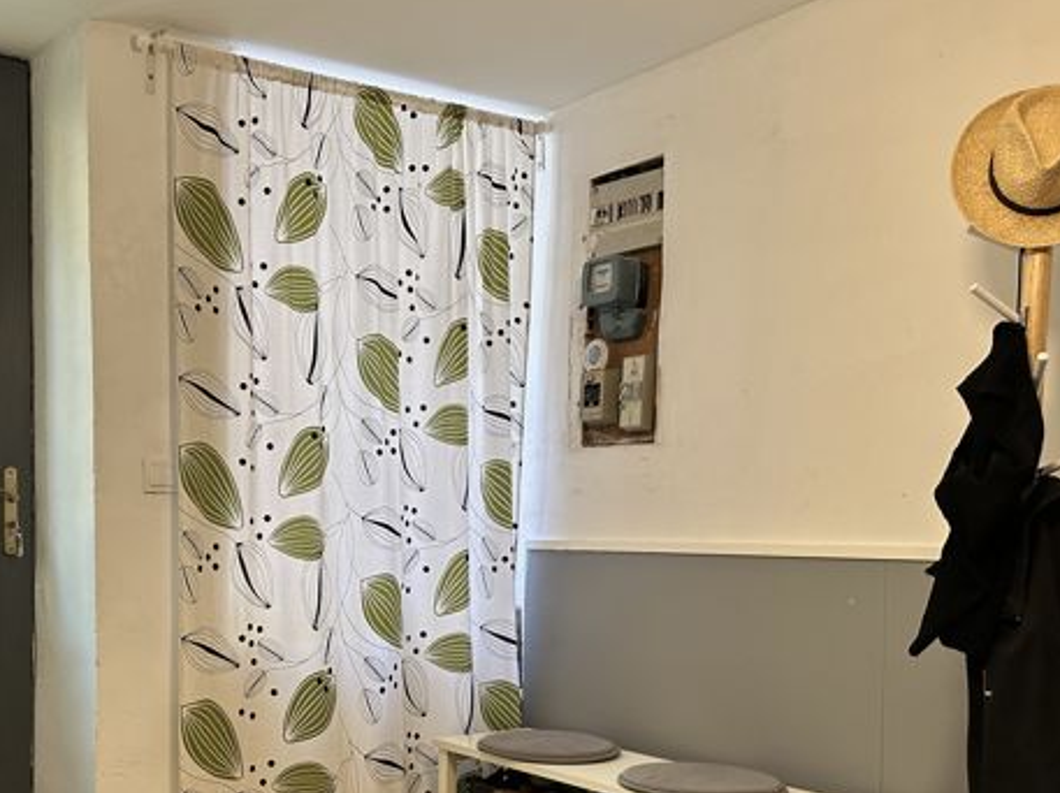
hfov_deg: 49.4
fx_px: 1132
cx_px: 365
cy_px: 559
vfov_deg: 38.0
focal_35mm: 37
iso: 200
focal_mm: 6.86
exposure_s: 1/100
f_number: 1.78
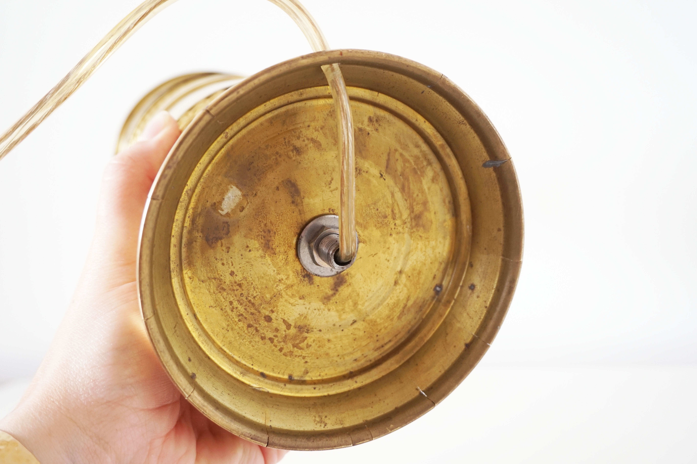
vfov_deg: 36.8
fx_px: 697
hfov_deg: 53.2
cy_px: 232
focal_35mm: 36
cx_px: 348
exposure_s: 1/60
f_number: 4.5
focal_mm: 24
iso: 320
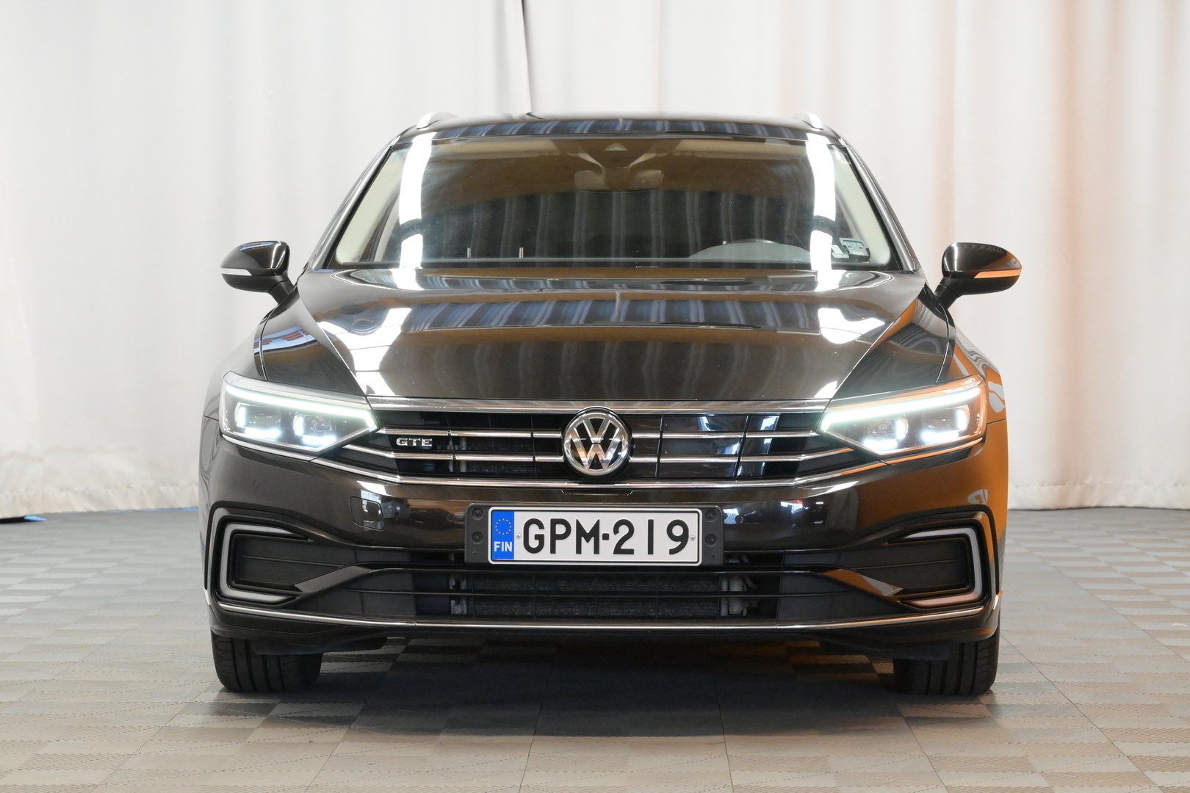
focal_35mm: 93
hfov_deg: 21.9
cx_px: 595
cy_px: 396
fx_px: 3074
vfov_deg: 14.7
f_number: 5
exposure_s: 1/320
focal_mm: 62
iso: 8000
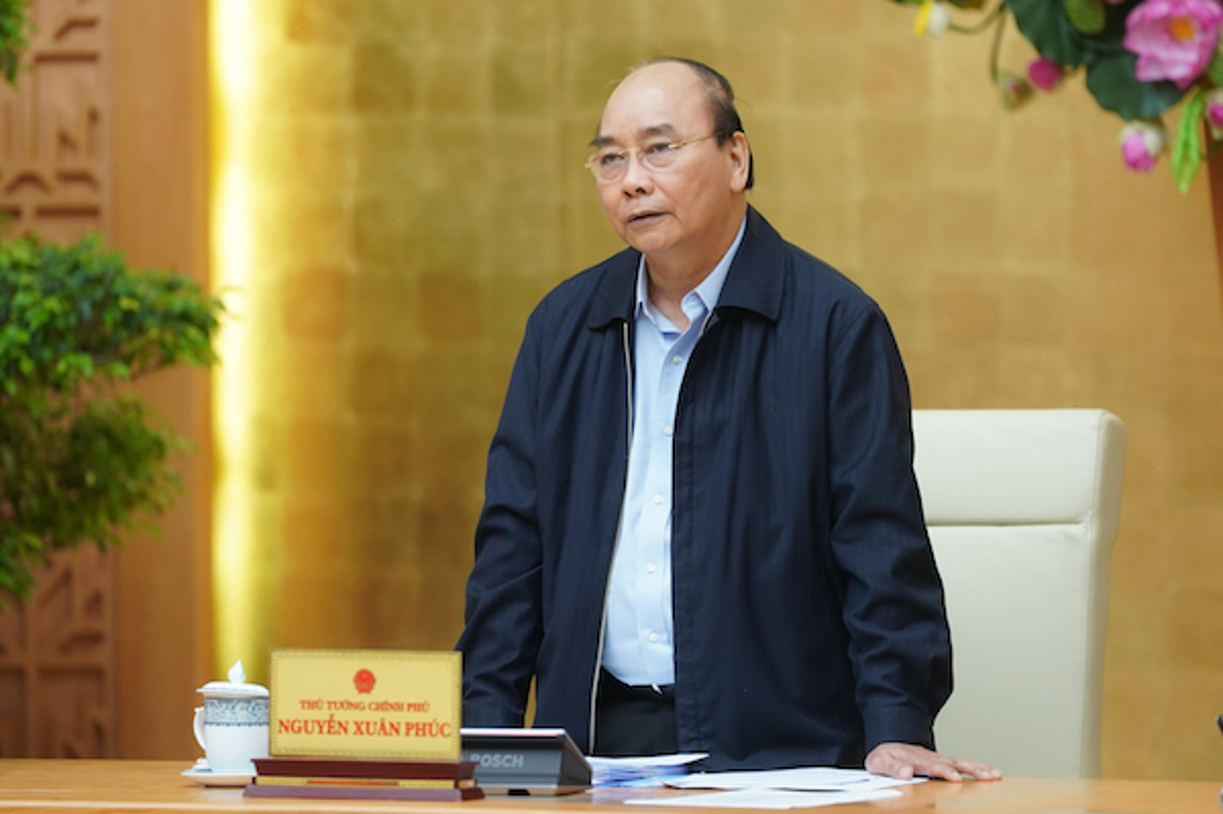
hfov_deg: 10.3
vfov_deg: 6.9
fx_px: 6789
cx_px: 612
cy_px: 407
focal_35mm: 200
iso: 1000
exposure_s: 1/250
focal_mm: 200
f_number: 2.8
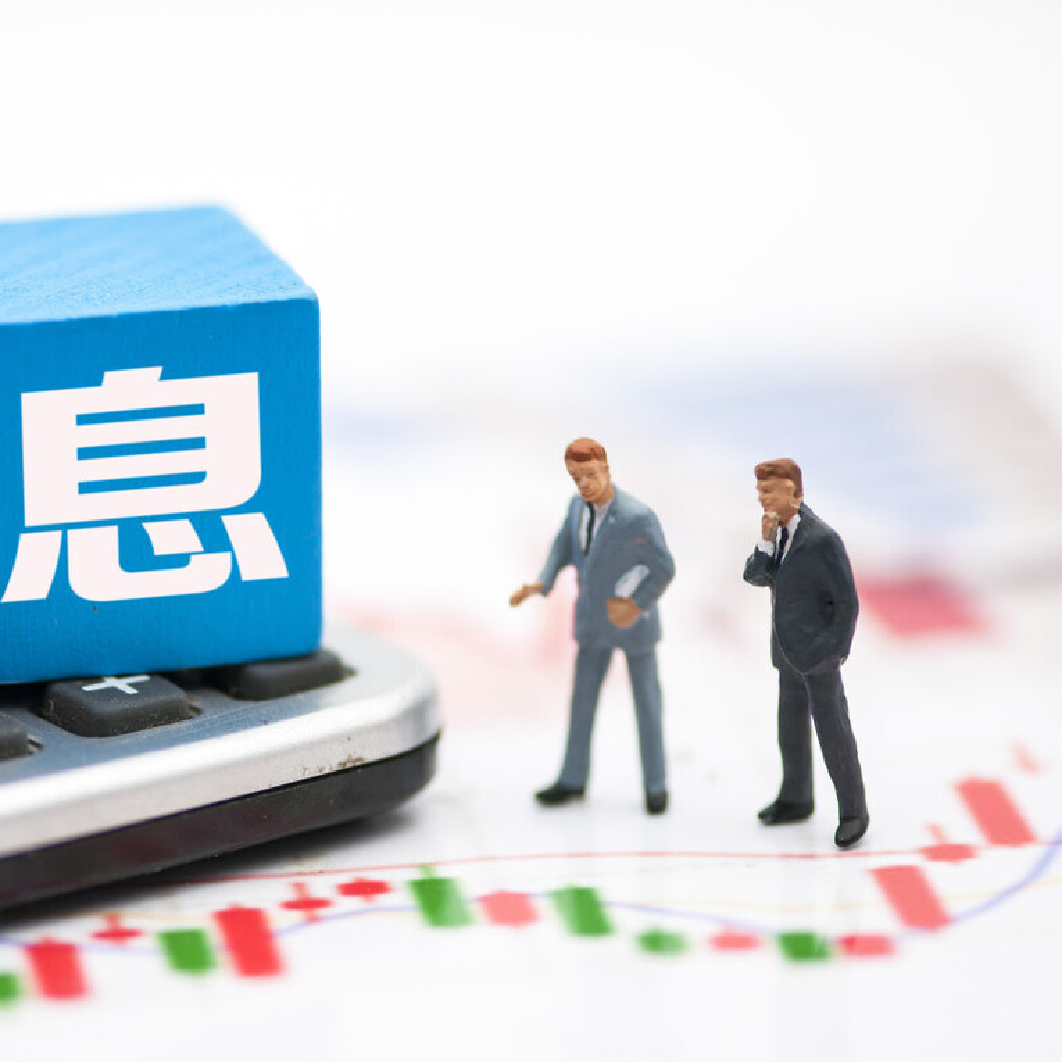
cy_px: 548
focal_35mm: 210
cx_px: 233
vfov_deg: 8.3
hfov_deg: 8.3
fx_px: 7277
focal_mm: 105
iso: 200
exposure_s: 1/500
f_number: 3.2
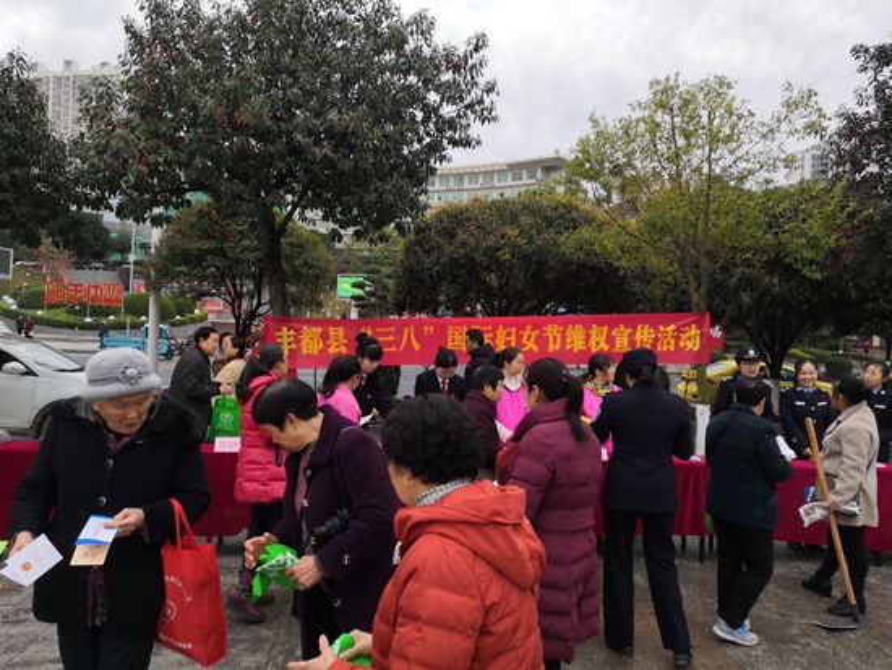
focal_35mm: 27
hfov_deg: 65.3
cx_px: 446
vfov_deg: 51.4
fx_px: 696
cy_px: 335
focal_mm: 3.95
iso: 160
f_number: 1.8
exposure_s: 1/899
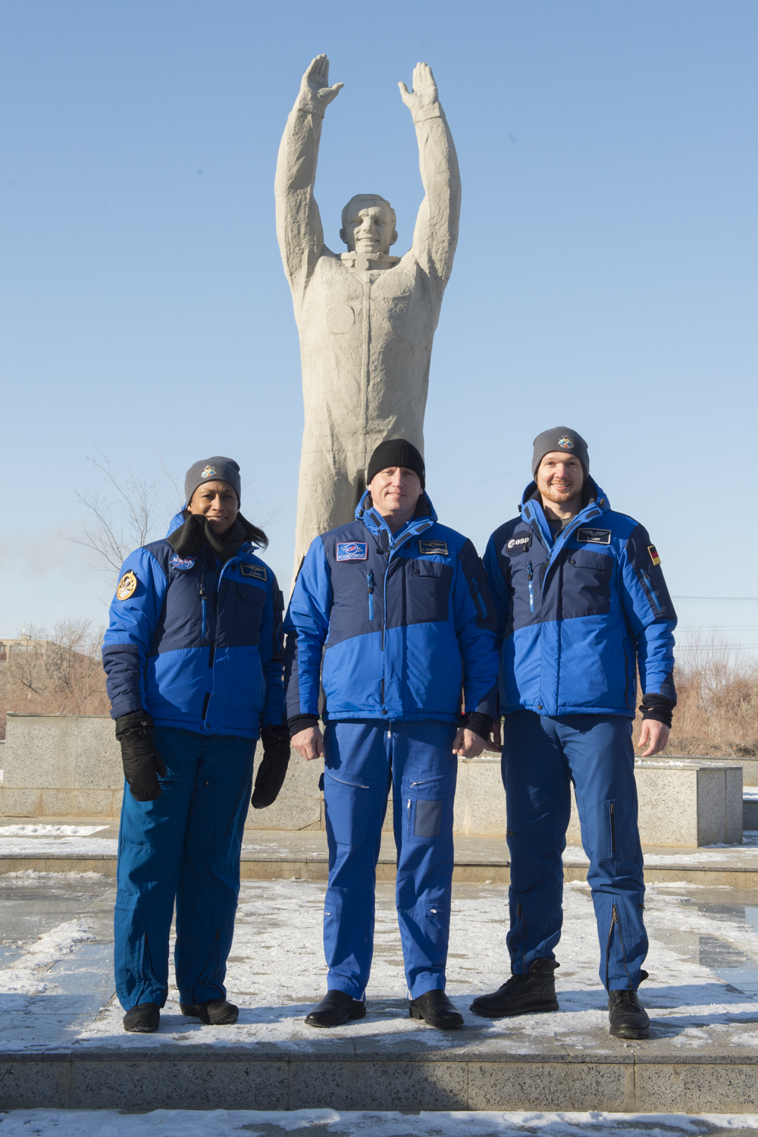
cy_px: 568
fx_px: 1516
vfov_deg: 41.1
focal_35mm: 48
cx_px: 379
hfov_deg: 28.1
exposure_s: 1/500
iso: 500
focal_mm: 48
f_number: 13
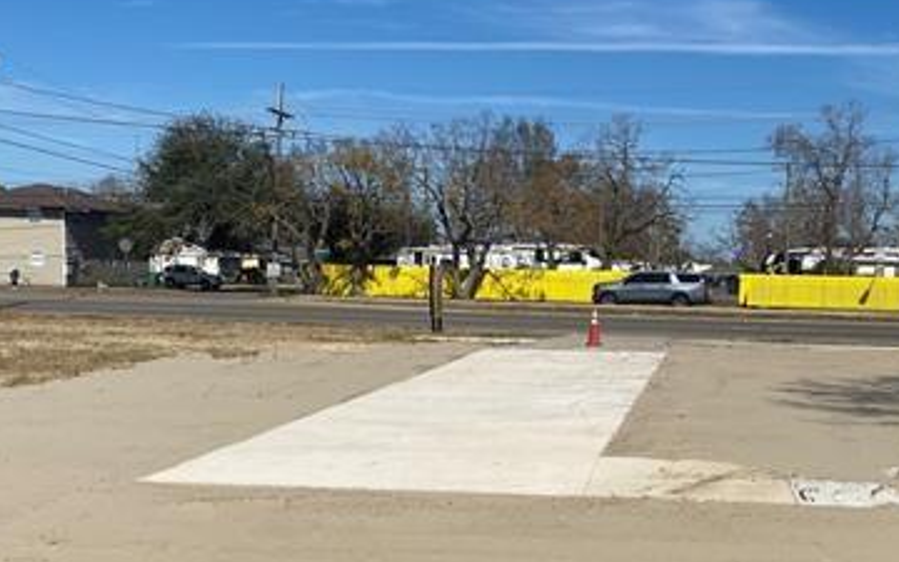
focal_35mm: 49
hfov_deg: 40.1
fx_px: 1201
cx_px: 652
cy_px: 442
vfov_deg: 25.9
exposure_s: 1/6061
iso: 32
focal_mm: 4.25
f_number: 1.8
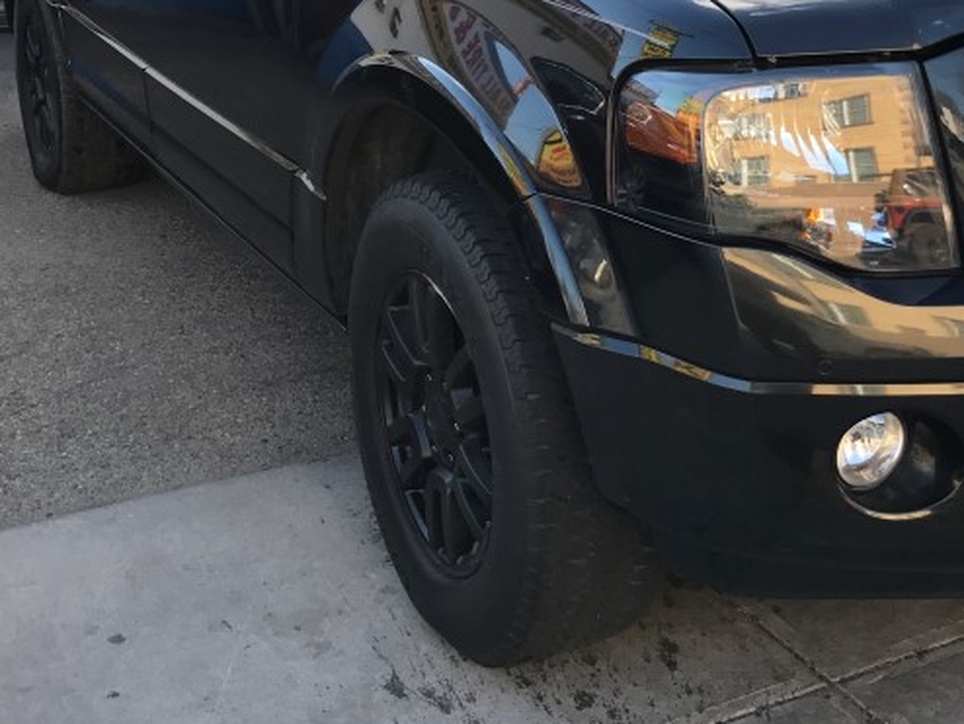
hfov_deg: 33.0
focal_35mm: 58
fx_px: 1616
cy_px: 121
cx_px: 634
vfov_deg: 24.7
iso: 20
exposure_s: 1/400
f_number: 1.8
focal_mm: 3.99
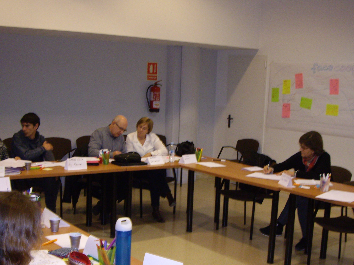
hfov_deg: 35.5
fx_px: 552
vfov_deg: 26.8
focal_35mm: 54
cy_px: 186
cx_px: 186
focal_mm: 7.9
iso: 400
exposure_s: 1/40
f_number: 2.8
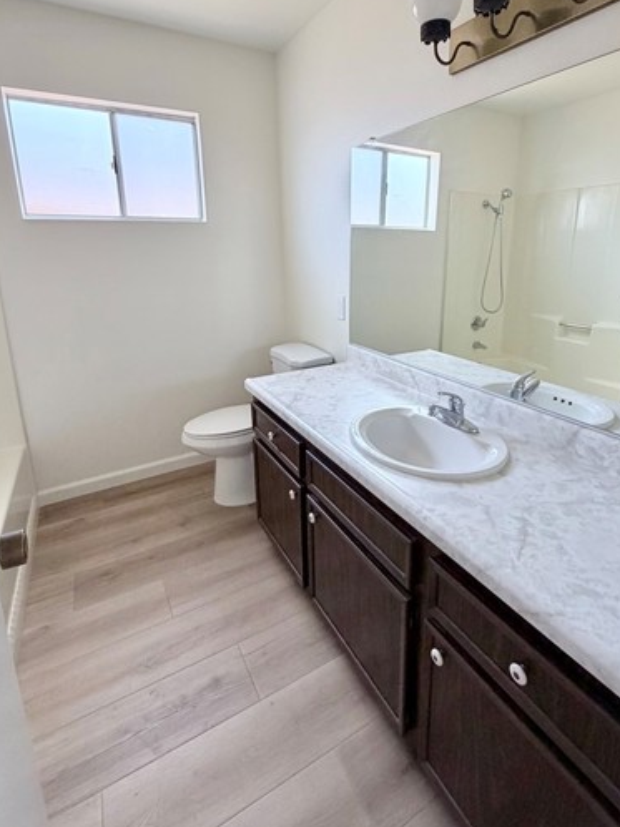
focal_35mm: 18
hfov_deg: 71.4
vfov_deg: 87.1
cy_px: 347
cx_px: 337
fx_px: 430
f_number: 2.2
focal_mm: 2.22
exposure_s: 1/121
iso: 200
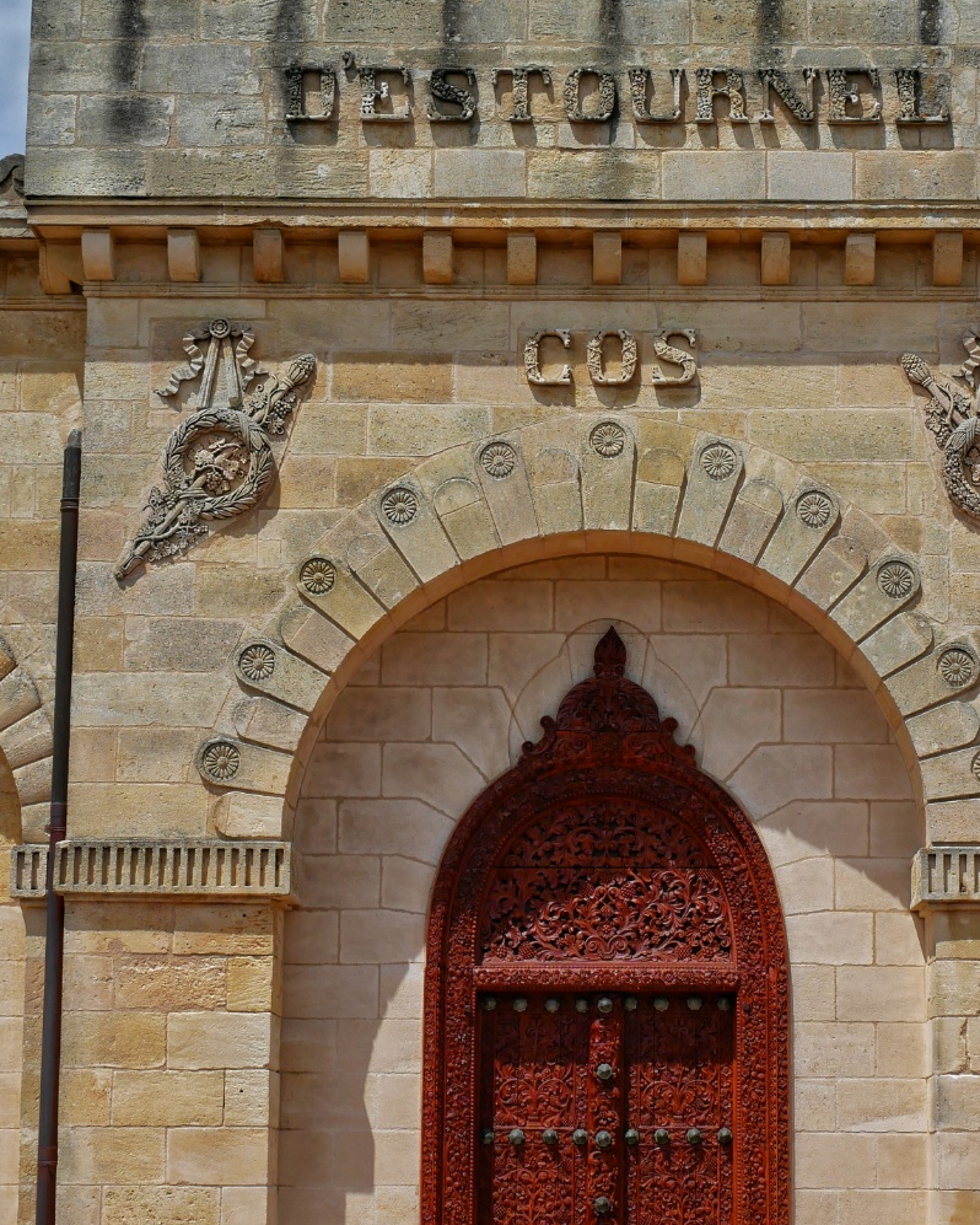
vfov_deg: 20.4
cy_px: 525
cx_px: 637
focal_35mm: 94
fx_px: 3407
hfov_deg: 16.3
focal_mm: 30
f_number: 9
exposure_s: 1/800
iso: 200
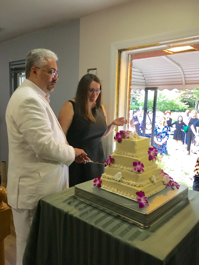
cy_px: 132
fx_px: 222
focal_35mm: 29
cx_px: 100
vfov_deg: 61.7
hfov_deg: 48.2
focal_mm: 4.15
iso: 80
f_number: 2.2
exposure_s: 1/30
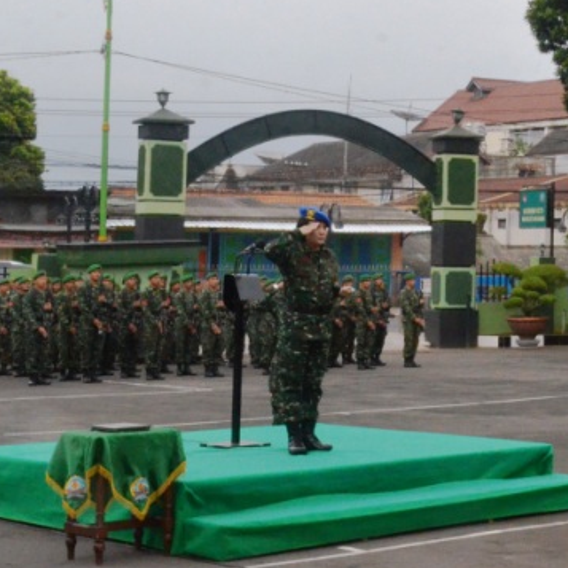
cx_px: 749
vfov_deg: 18.9
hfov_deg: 17.8
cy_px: 110
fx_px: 1693
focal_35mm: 91
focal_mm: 25
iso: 3200
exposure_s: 1/250
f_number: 18
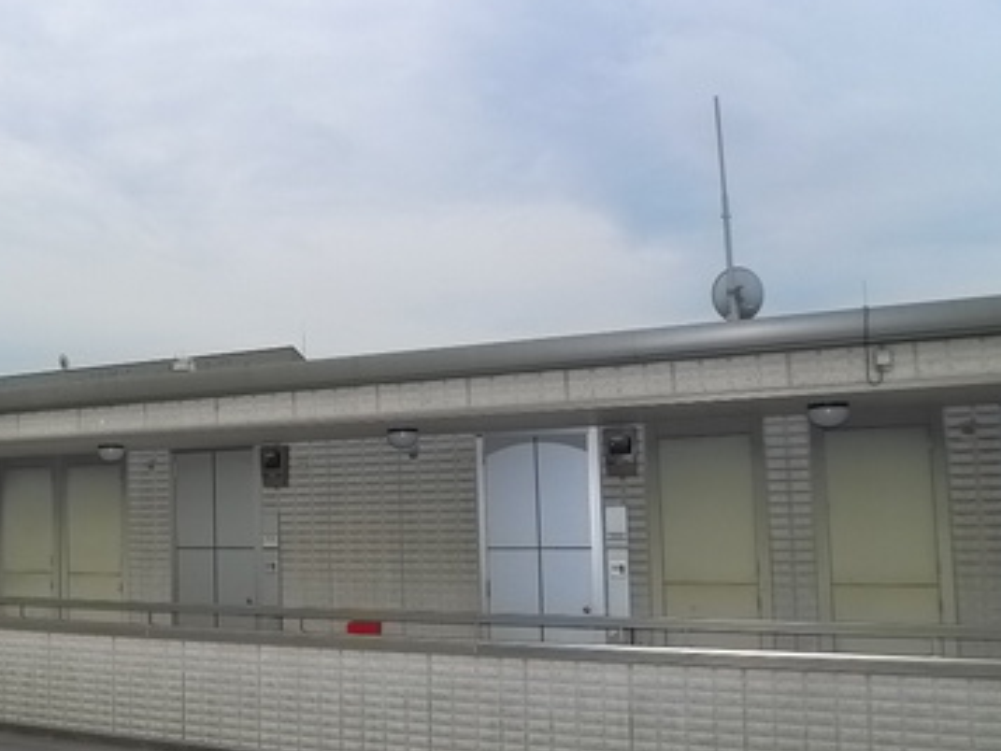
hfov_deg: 36.9
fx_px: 1360
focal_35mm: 47
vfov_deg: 30.8
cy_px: 433
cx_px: 39
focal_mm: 5.1
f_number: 4
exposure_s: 1/500
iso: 400
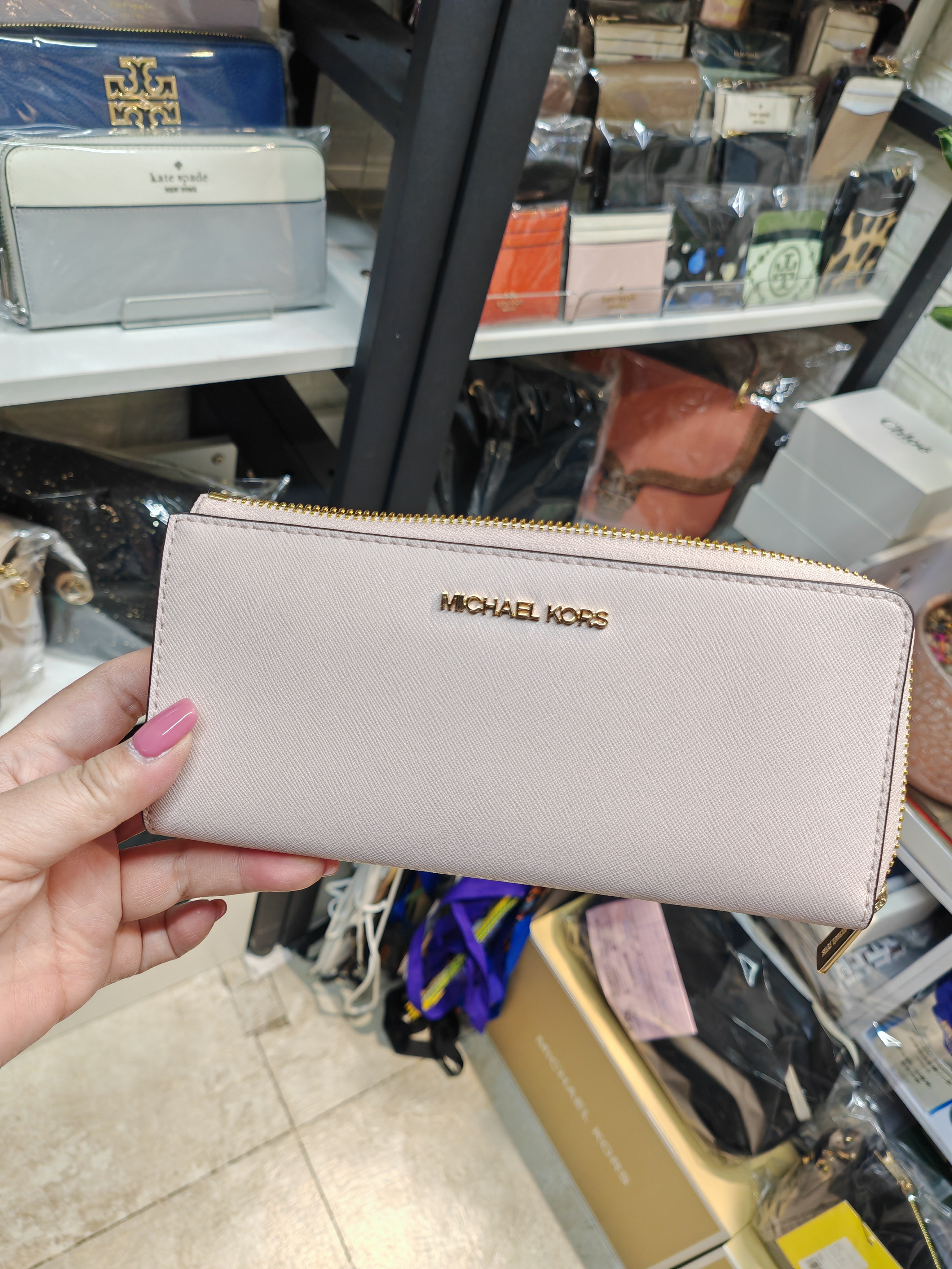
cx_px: 476
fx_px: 917
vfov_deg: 69.4
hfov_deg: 54.9
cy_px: 634
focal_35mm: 25
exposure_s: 1/100
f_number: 1.9
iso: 80
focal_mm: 5.3
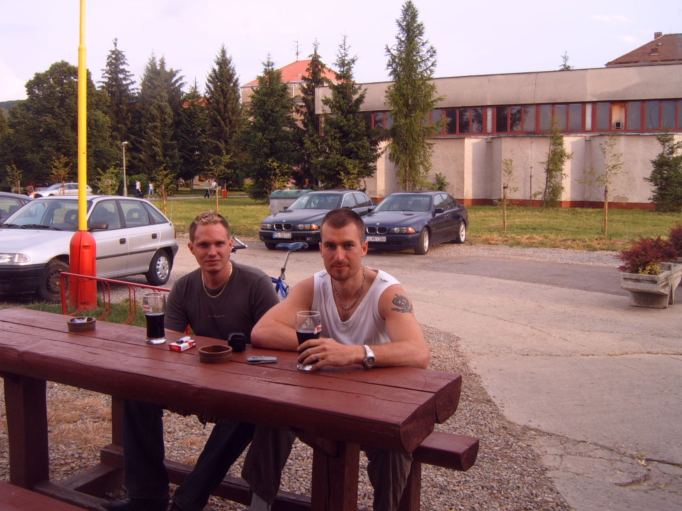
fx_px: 729
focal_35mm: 37
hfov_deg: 50.1
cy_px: 256
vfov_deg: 38.7
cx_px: 341
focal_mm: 6.2
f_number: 6
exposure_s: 1/60
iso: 63
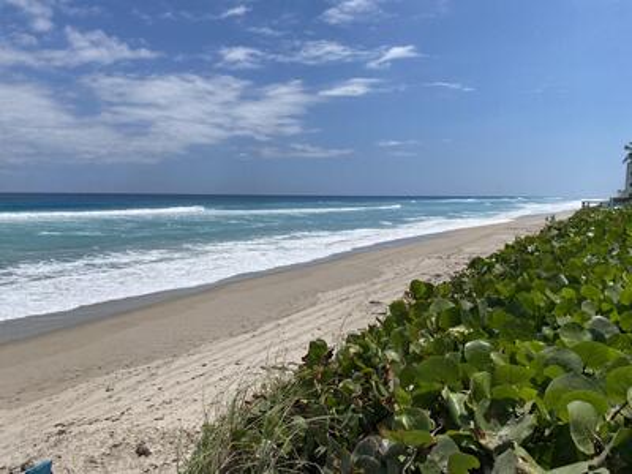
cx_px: 316
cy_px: 237
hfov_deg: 67.3
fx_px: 475
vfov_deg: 53.1
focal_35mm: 26
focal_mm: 4.25
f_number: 1.8
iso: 32
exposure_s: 1/7692
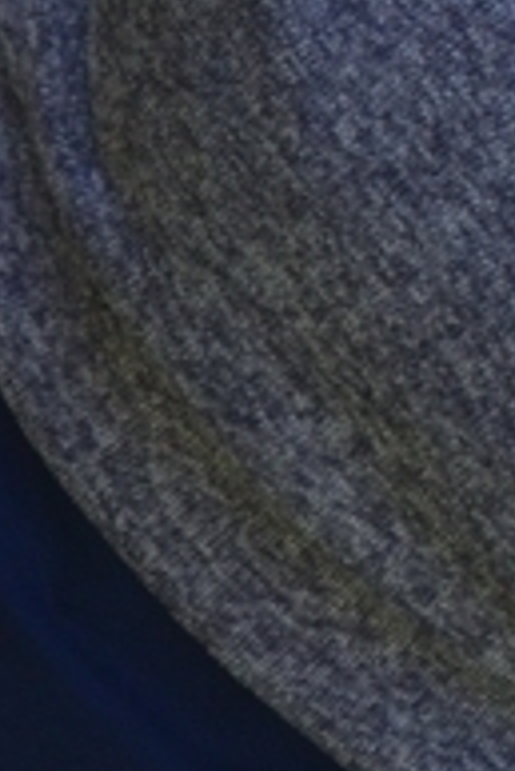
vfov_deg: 5.7
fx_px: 7682
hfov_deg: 3.8
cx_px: 1351
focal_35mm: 359
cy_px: -415
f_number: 10
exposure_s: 1/250
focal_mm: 45
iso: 400
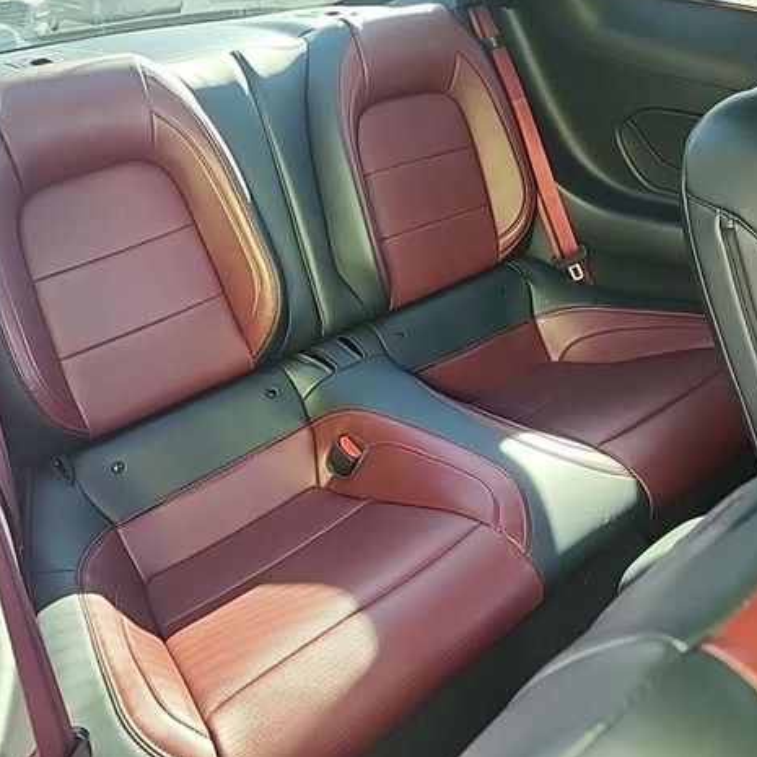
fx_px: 693
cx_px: 272
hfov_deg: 56.4
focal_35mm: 28
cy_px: 376
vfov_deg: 57.3
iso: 143
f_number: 1.8
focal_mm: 5.4
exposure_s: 1/59
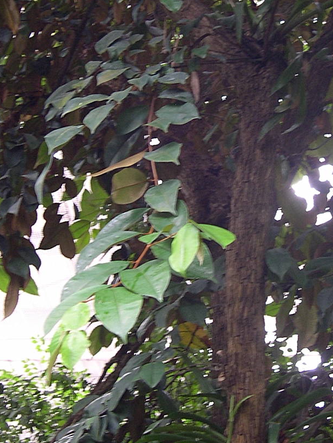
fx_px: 1077
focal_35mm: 84
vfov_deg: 23.2
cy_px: 164
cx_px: 232
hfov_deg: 17.5
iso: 100
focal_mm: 8
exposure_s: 1/18
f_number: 2.8
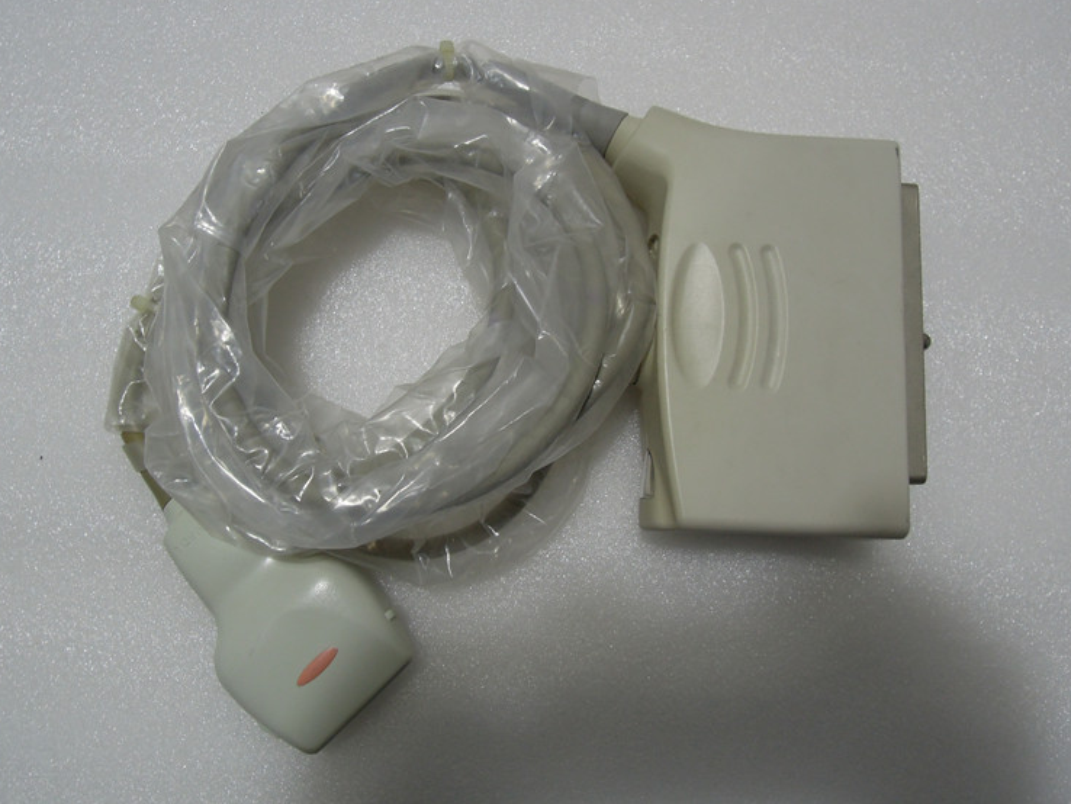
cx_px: 524
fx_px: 805
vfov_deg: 53.1
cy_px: 380
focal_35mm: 26
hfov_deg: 67.3
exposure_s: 1/30
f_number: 3.2
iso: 200
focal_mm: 4.3
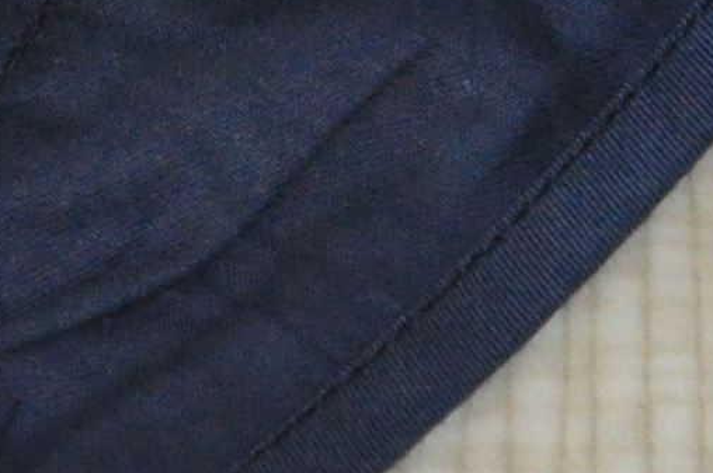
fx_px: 9393
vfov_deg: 2.9
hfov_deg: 4.3
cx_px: -987
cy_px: -473
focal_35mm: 475
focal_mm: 50
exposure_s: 1/60
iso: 2000
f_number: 5
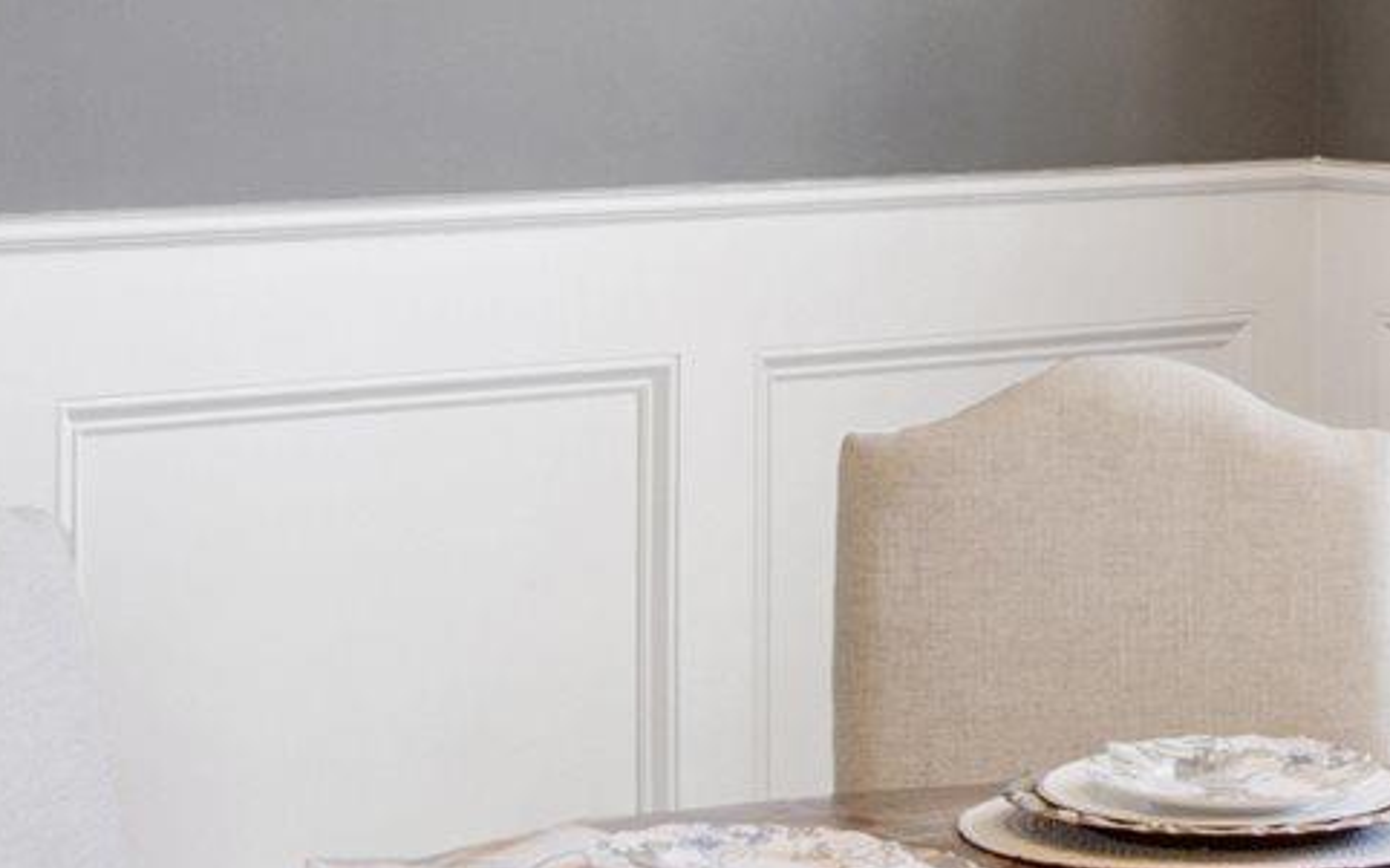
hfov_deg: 17.2
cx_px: 1528
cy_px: -118
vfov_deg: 11.0
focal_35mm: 117
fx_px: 4431
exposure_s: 1/4
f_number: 11
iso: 200
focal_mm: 18
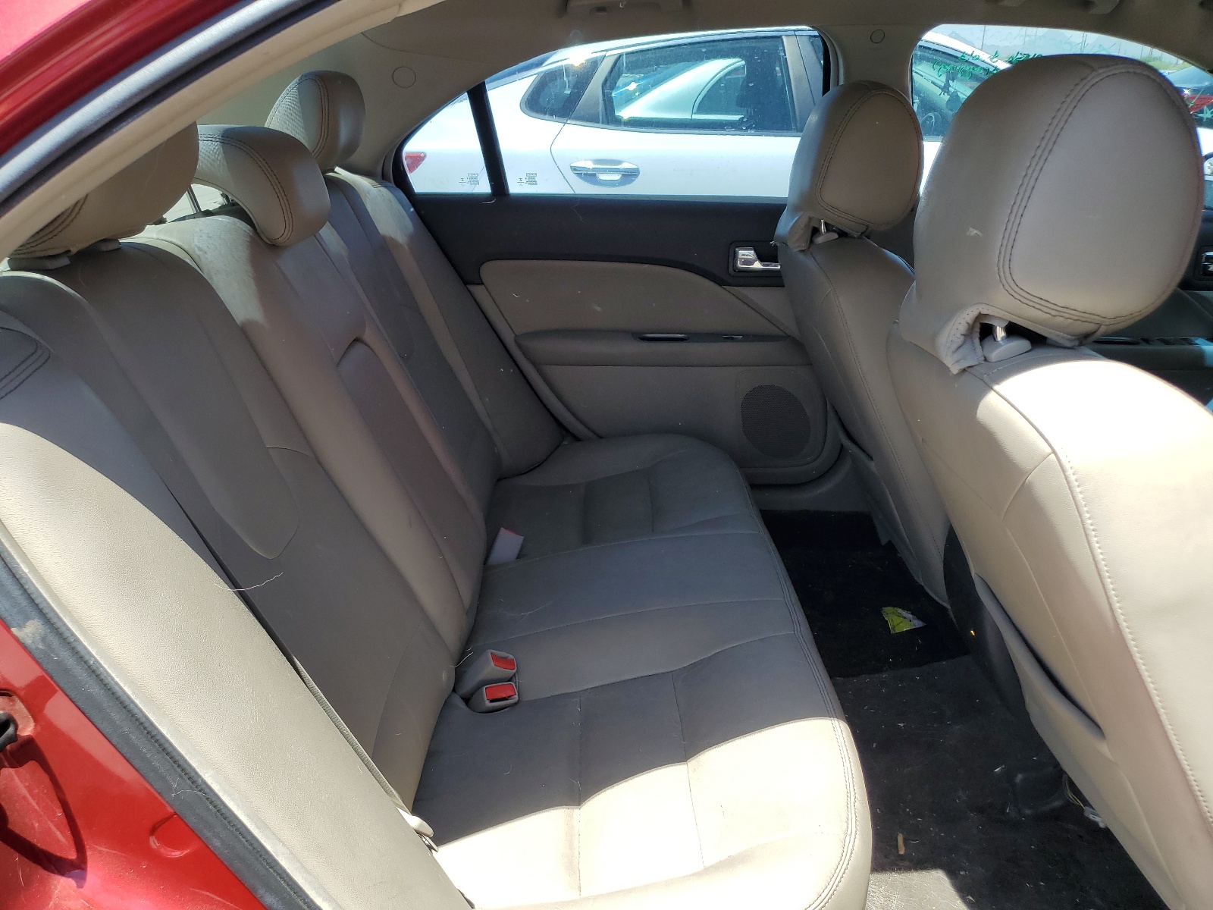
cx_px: 606
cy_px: 455
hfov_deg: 67.3
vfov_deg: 53.1
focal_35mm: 26
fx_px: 911
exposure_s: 1/909
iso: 50
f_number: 1.5
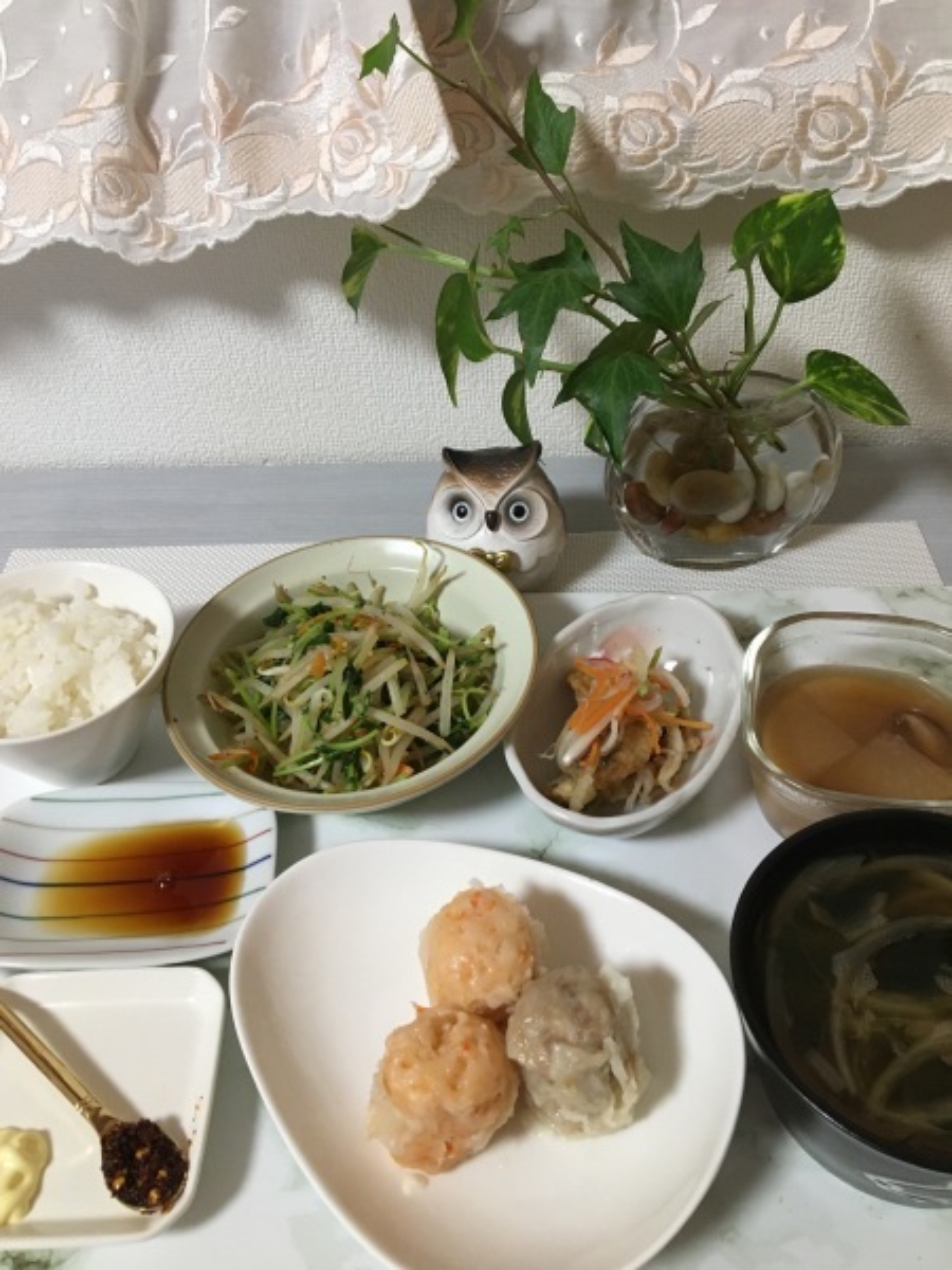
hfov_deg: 48.2
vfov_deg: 61.7
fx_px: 1063
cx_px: 476
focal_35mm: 29
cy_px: 635
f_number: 2.2
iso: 160
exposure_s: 1/30
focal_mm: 4.15
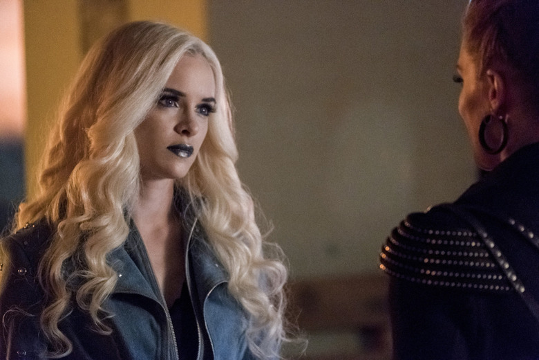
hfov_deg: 9.8
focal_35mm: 210
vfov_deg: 6.5
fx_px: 3144
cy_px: 180
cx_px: 270
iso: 6400
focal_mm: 140
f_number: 2.8
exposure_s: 1/80
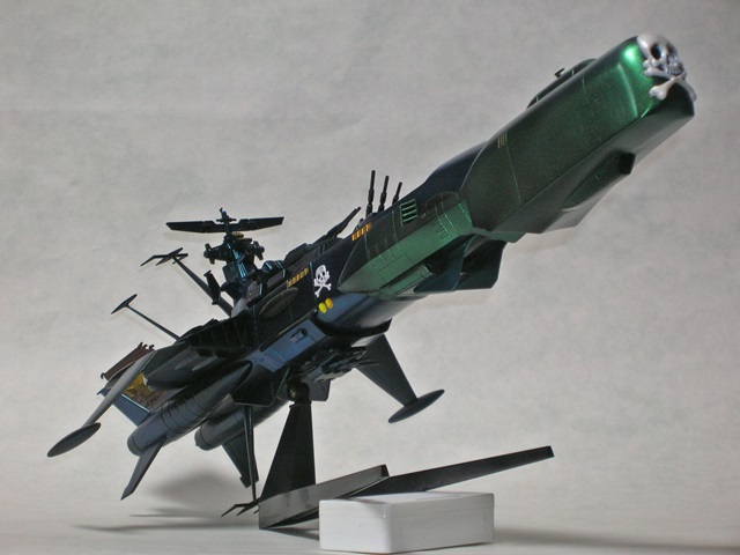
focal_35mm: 94
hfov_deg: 20.9
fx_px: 2009
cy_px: 278
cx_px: 370
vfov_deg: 15.7
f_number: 4.7
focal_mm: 15.7
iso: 104
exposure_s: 1/3.6
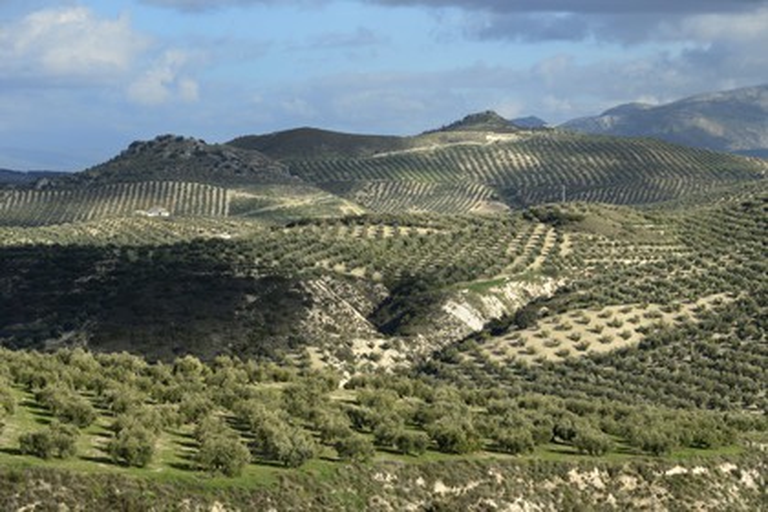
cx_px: 384
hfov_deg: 15.8
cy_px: 256
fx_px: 2773
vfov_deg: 10.5
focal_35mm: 130
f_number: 9
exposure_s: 1/320
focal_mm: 130
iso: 200
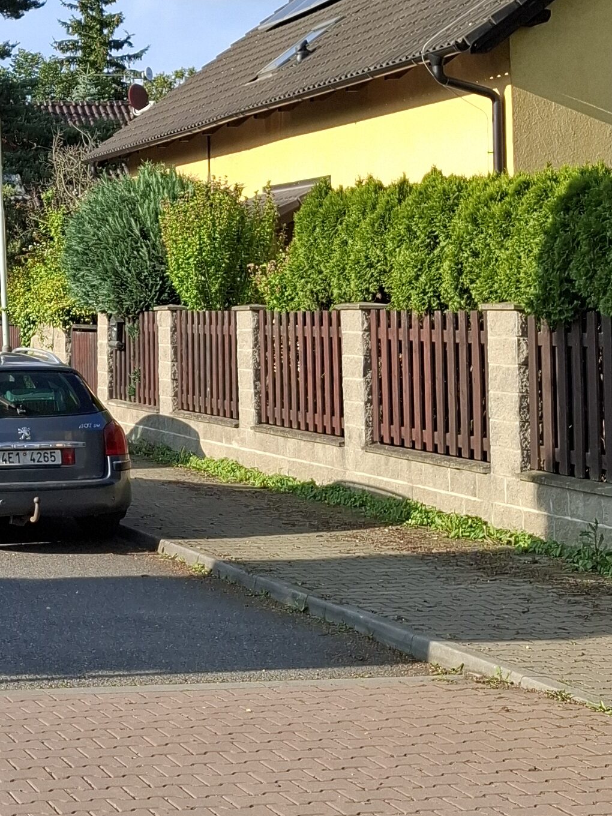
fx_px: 1627
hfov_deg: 19.0
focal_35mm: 69
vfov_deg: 27.8
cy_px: 205
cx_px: -282
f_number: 1.8
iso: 50
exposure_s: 1/1093
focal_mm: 5.54
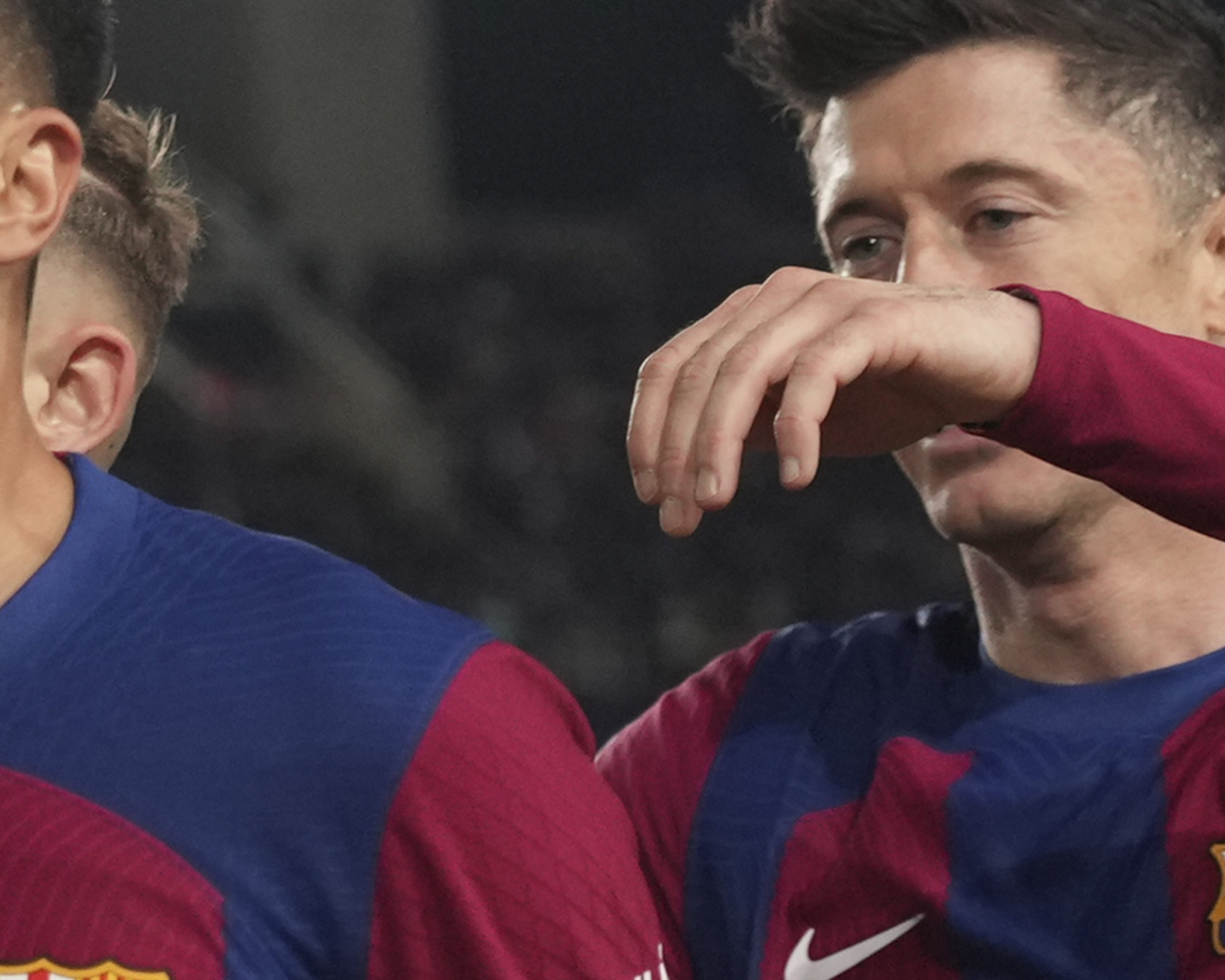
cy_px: 419
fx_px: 5076
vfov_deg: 11.0
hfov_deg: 13.6
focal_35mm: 140
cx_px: 101
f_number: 2.8
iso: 2000
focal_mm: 51
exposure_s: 1/1600
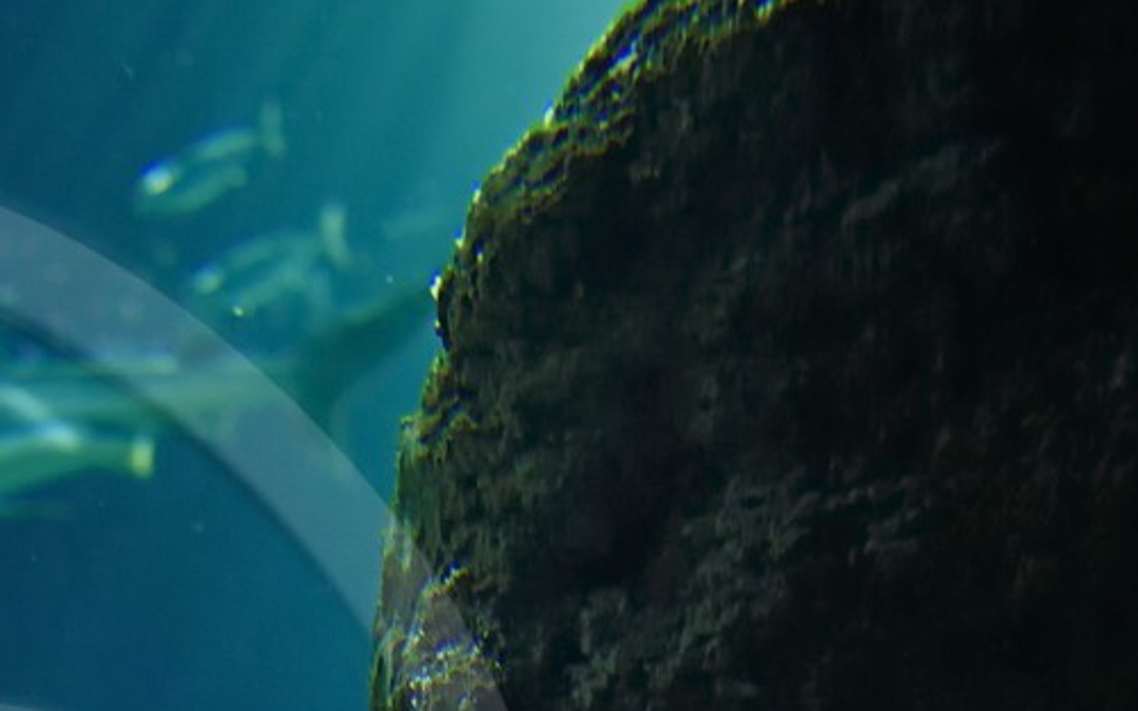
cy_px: 1079
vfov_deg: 12.0
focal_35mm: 104
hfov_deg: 18.5
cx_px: -359
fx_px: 3225
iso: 1600
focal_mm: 32
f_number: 2.8
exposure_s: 1/60
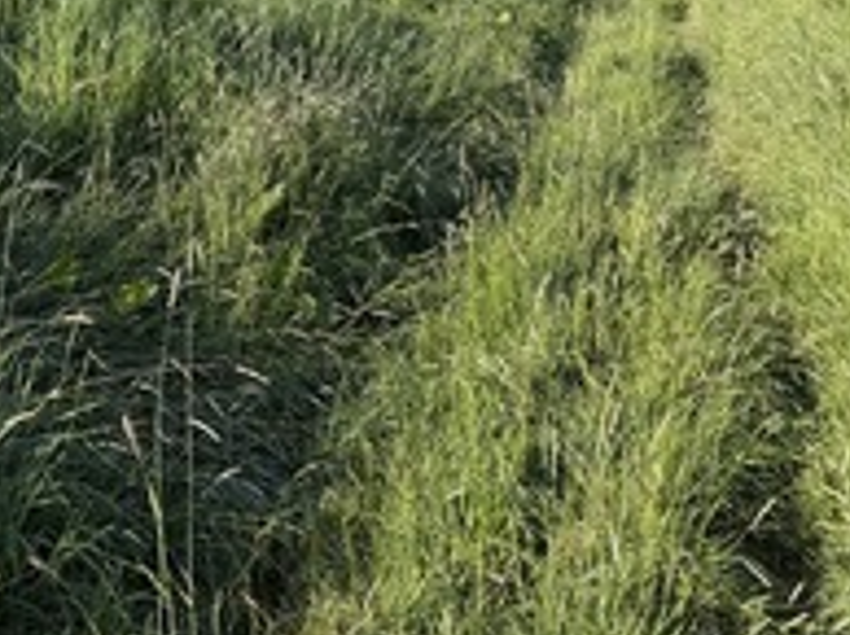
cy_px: 94
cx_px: 364
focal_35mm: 62
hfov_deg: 31.2
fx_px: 1521
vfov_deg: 23.1
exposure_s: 1/2370
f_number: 1.78
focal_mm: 6.76
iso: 80
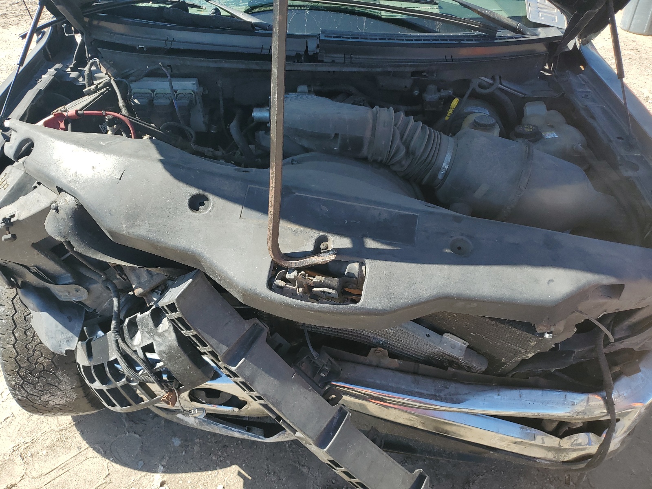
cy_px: 244
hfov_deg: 67.3
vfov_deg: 53.1
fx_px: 490
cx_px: 326
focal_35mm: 26
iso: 50
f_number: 1.5
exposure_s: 1/1111
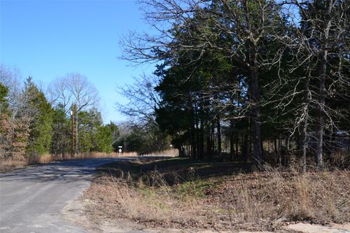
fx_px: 306
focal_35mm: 32
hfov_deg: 59.5
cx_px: 175
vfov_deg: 41.7
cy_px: 116
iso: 400
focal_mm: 21
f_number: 10
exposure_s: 1/250
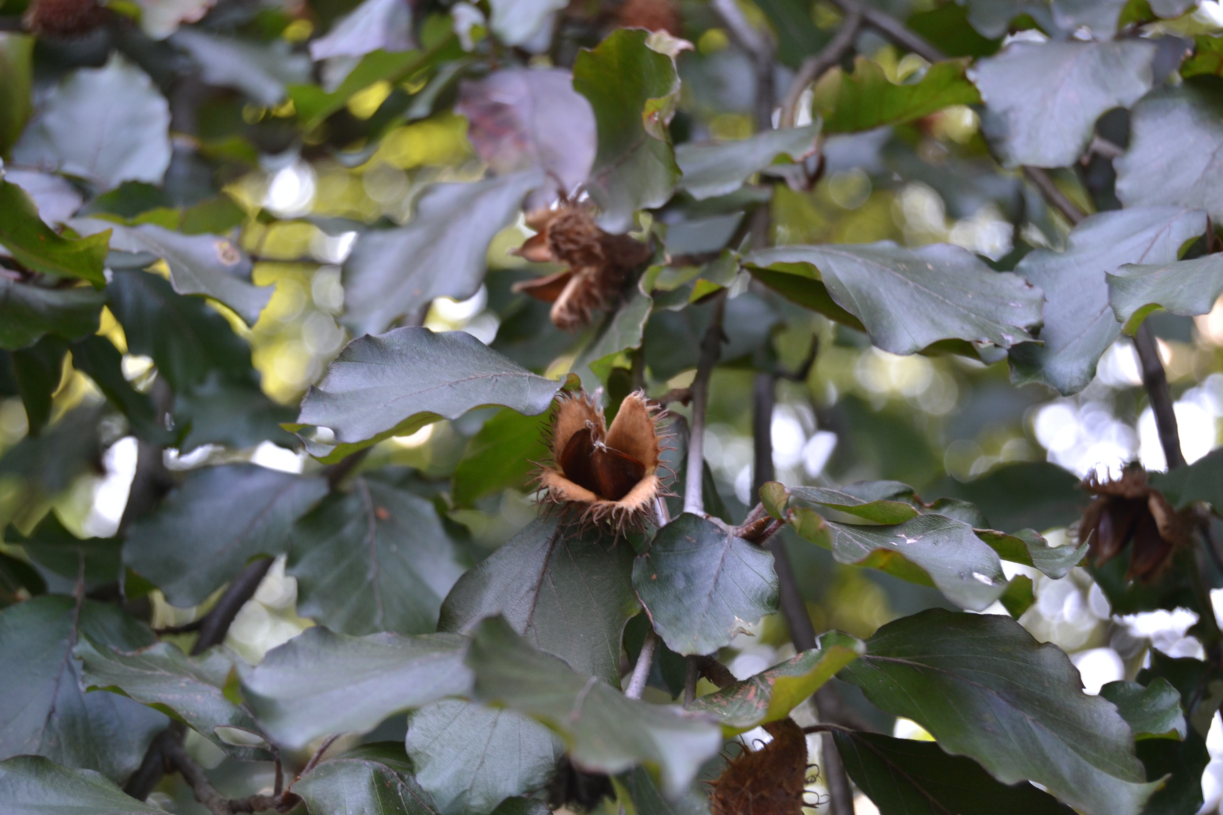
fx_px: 2802
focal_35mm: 82
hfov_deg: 24.6
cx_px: 612
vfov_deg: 16.6
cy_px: 408
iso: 400
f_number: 5.6
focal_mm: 55
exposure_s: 1/80
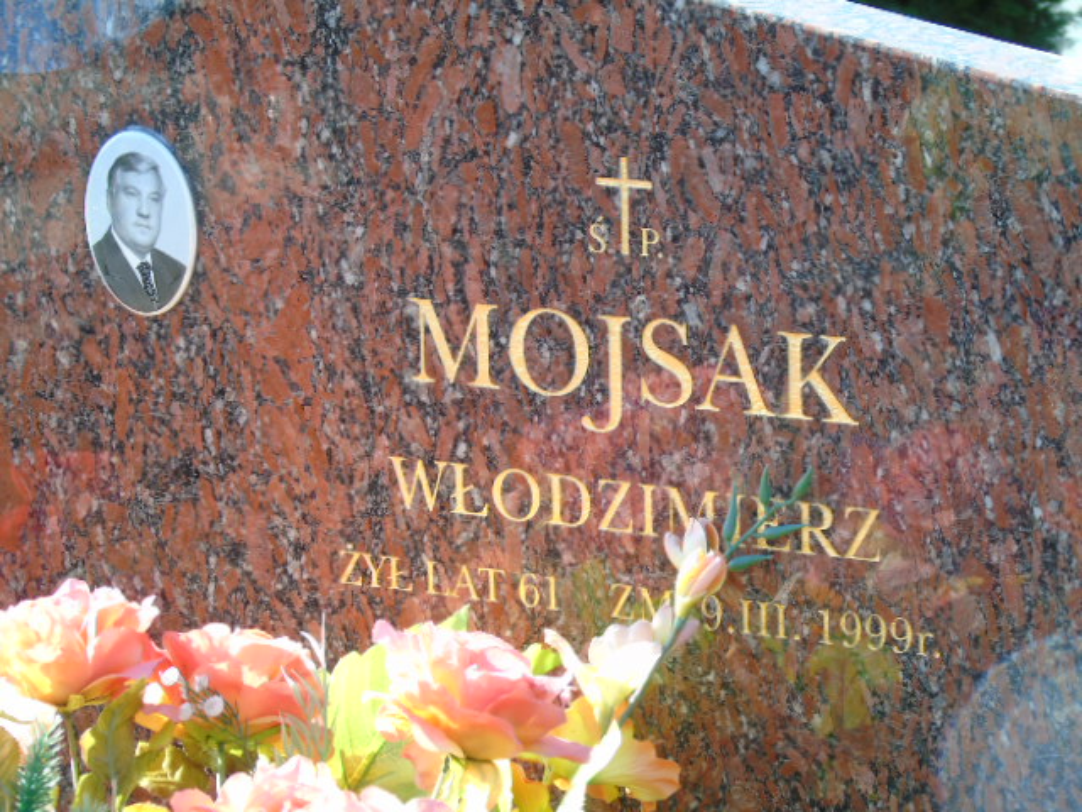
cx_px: 541
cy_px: 406
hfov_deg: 12.2
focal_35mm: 162
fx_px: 5064
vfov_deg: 9.2
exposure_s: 1/125
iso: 160
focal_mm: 29
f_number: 4.9
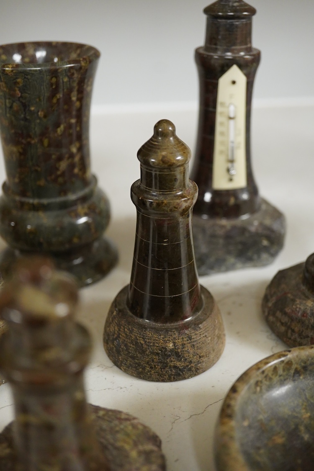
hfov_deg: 29.9
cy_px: 236
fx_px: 589
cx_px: 157
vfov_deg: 43.6
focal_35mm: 45
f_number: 3.5
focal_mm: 30
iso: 2500
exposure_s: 1/160
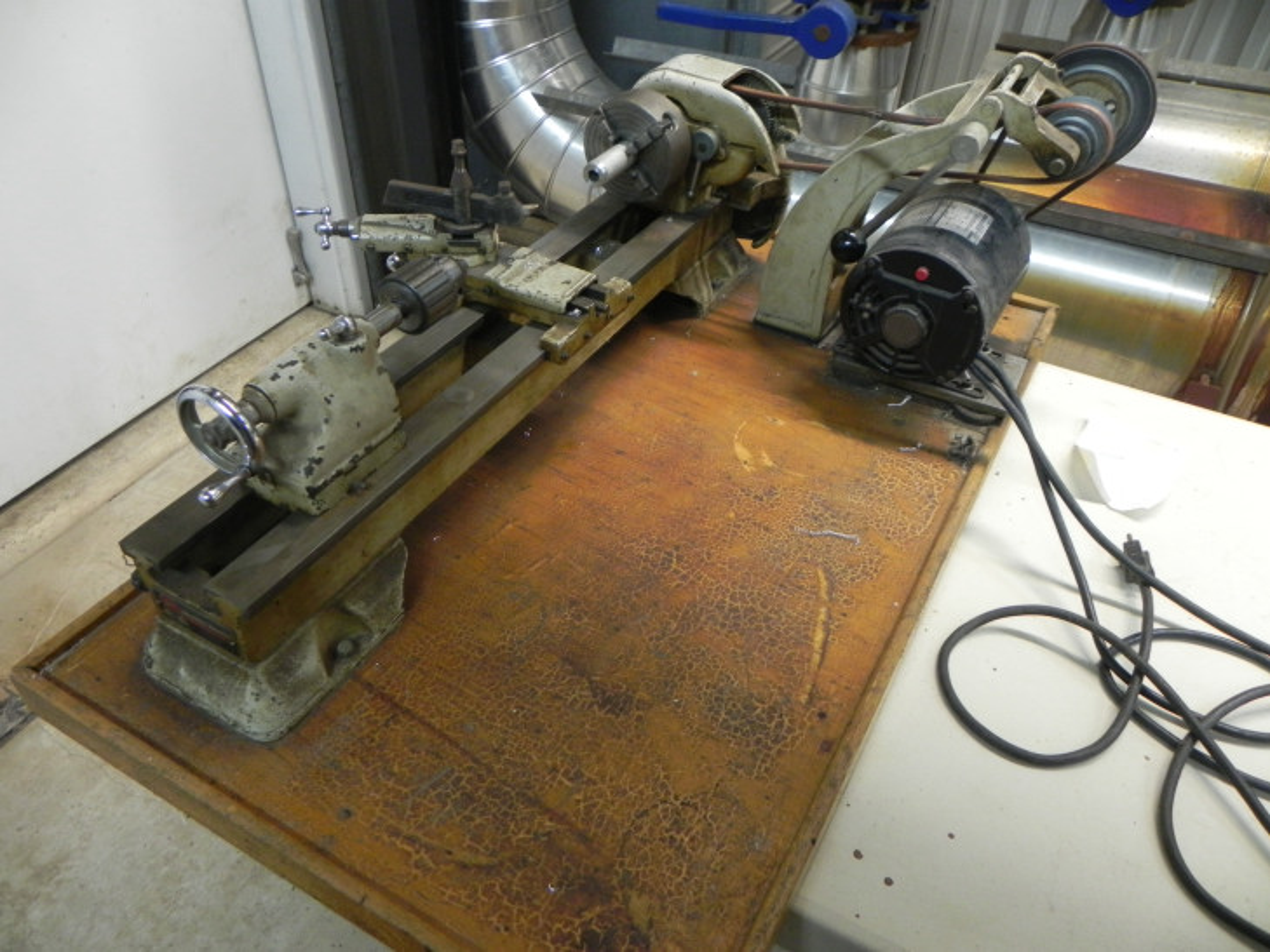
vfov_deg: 53.1
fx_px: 954
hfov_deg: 67.3
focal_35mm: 26
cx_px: 635
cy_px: 476
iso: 400
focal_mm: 4.6
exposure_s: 1/20.4
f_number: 2.8
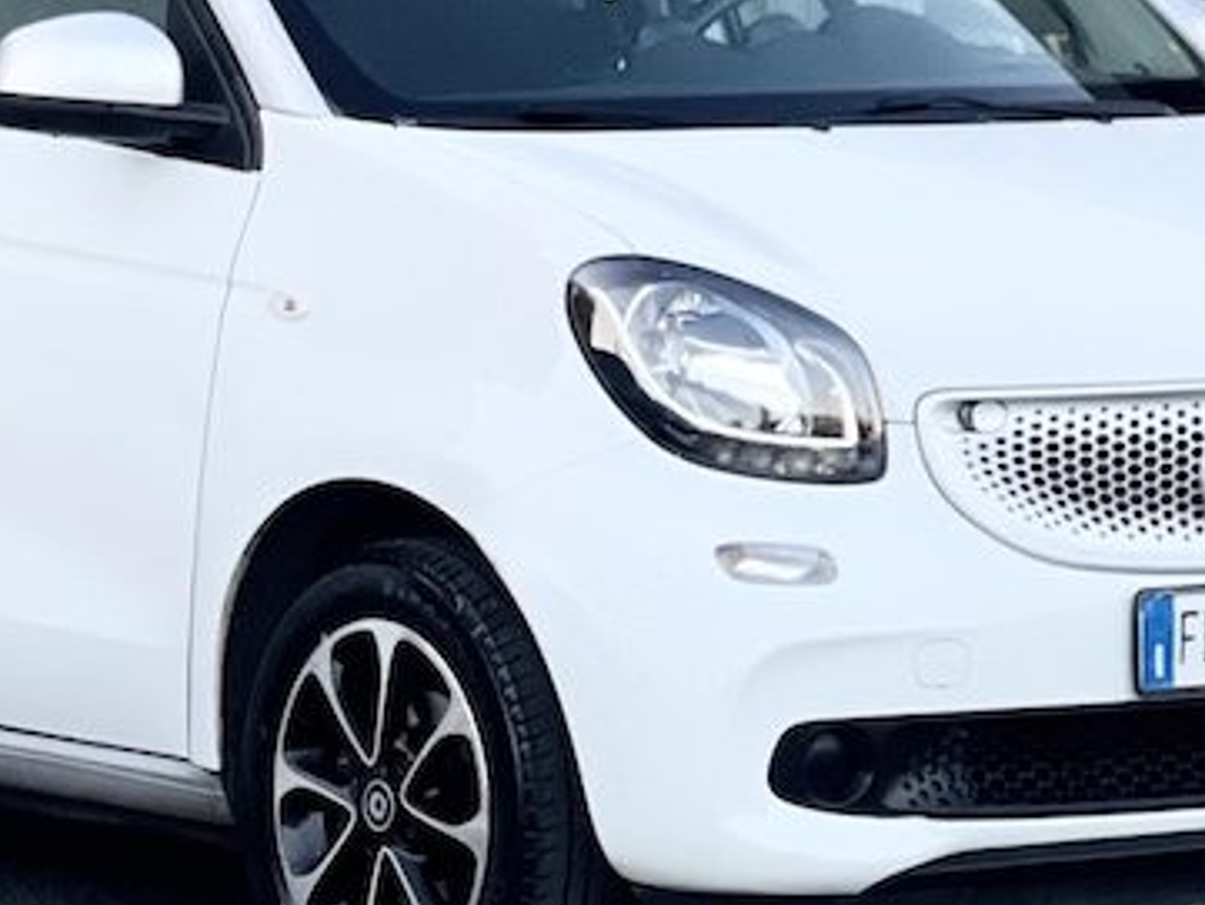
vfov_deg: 6.7
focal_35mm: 221
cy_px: 382
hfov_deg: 9.0
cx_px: 496
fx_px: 7696
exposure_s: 1/121
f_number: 2.2
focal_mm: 7.5
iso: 125
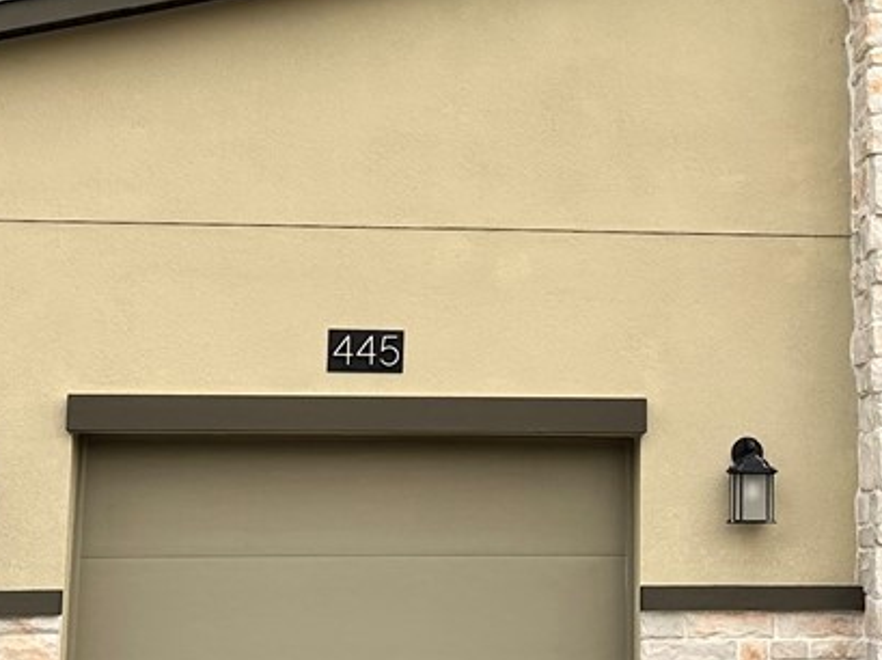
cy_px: 127
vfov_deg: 15.6
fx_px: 2393
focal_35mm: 94
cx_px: 697
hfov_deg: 20.7
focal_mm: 6.86
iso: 80
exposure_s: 1/354
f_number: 1.78
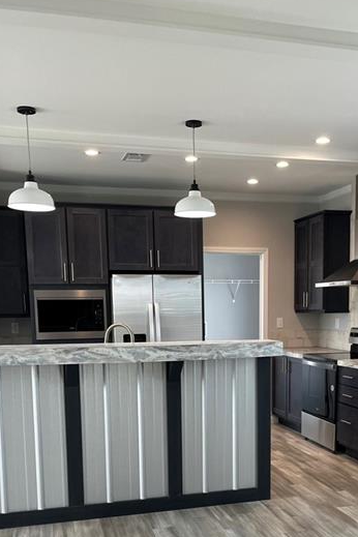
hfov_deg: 33.2
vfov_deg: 47.2
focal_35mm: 40
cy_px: 383
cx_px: 227
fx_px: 597
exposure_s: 1/120
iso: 100
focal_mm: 5.1
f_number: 1.6
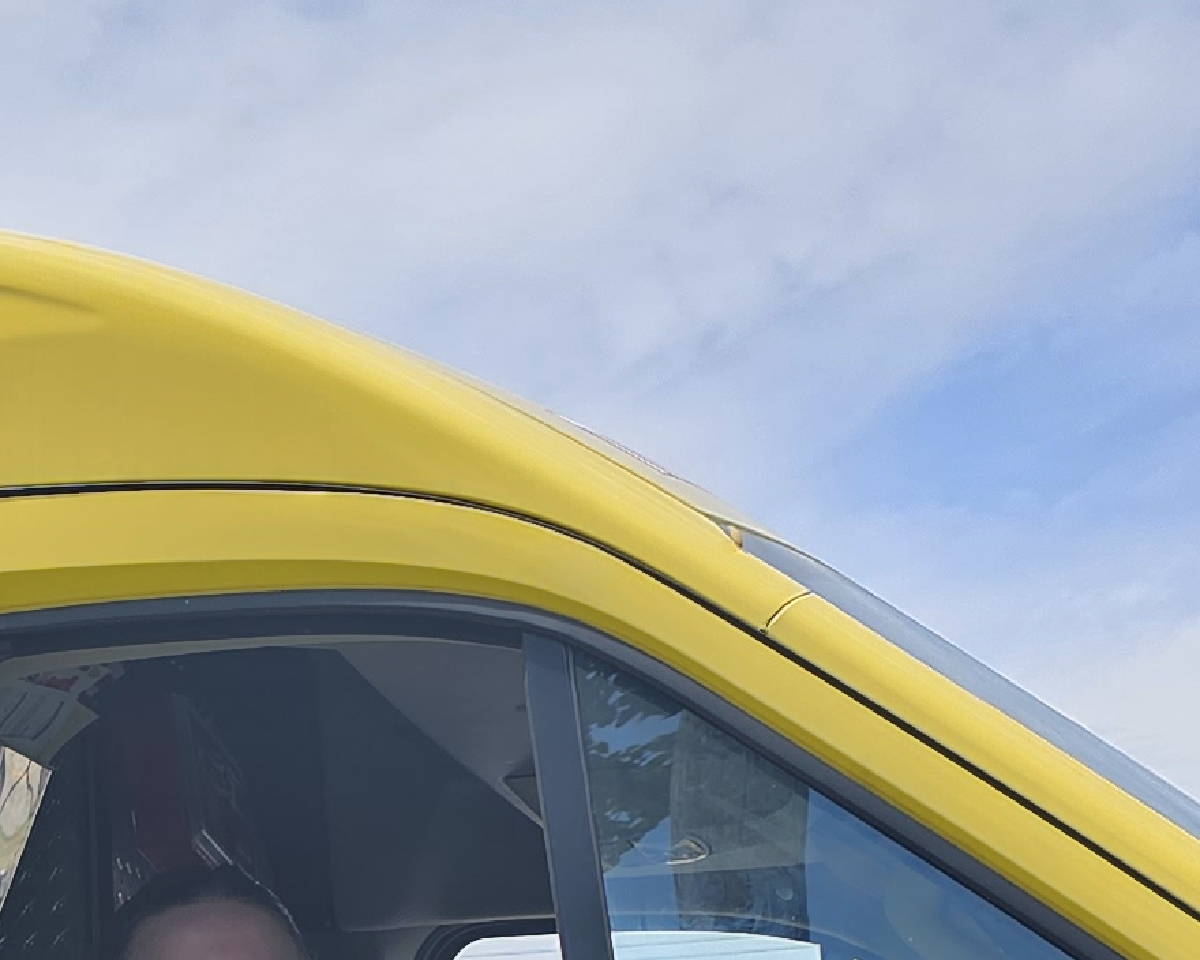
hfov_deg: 17.3
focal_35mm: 102
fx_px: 3623
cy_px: 1587
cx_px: -499
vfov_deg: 13.8
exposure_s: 1/195
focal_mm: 6.3
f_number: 1.7
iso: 10
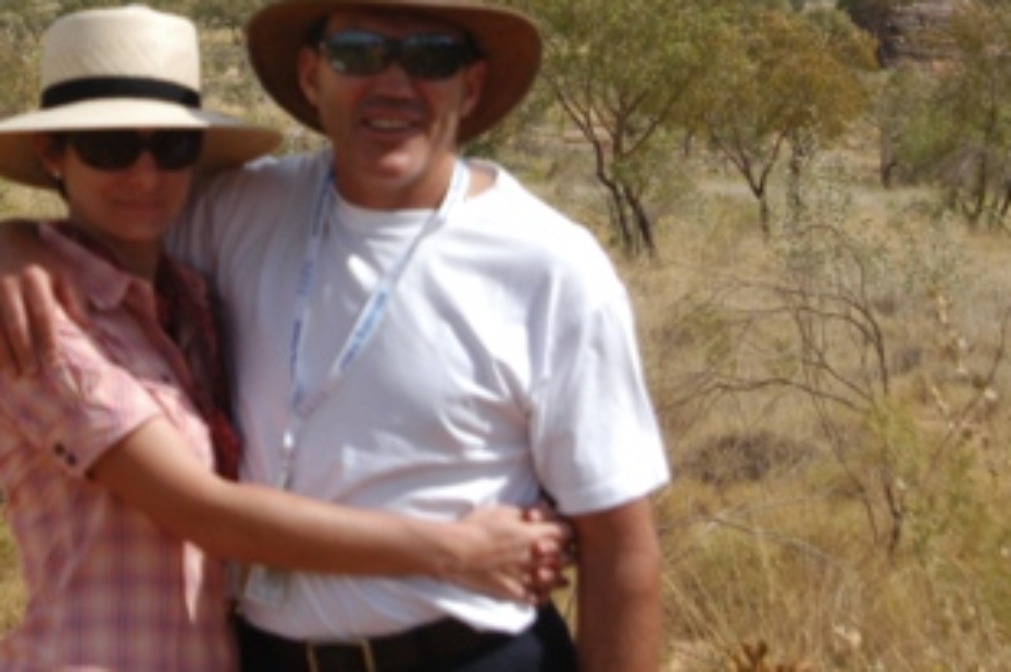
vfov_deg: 7.5
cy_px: 7
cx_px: 192
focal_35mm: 182
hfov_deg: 11.3
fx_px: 5106
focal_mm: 50
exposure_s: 1/2000
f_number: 7.1
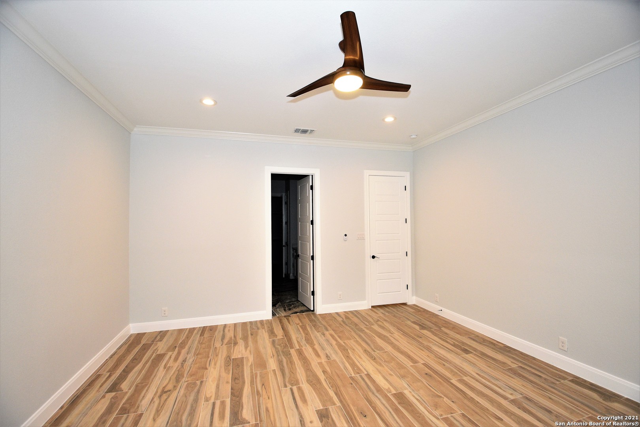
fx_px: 267
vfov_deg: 77.3
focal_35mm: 15
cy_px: 214
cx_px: 320
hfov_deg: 100.4
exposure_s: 1/125
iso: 800
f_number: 4
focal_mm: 10
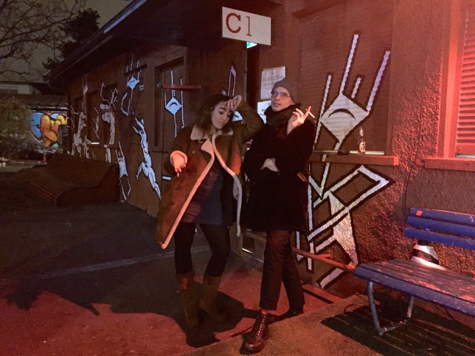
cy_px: 178
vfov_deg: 48.2
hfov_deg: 61.7
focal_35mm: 29
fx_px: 398
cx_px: 238
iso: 2000
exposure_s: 1/17
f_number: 2.2
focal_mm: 4.15
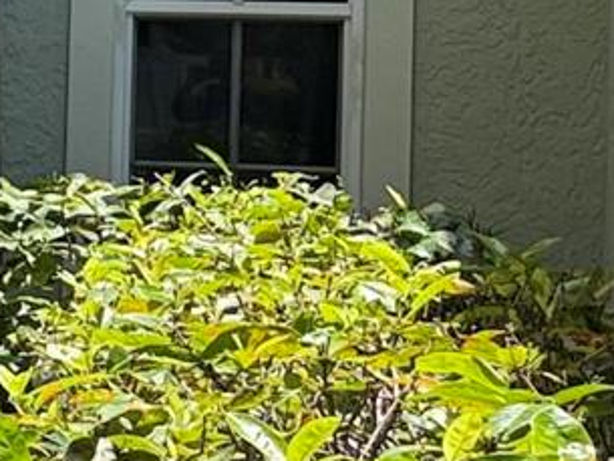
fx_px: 2857
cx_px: -1214
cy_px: -2
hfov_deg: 9.6
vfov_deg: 9.2
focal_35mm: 161
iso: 100
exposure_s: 1/2110
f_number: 1.78
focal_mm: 6.76
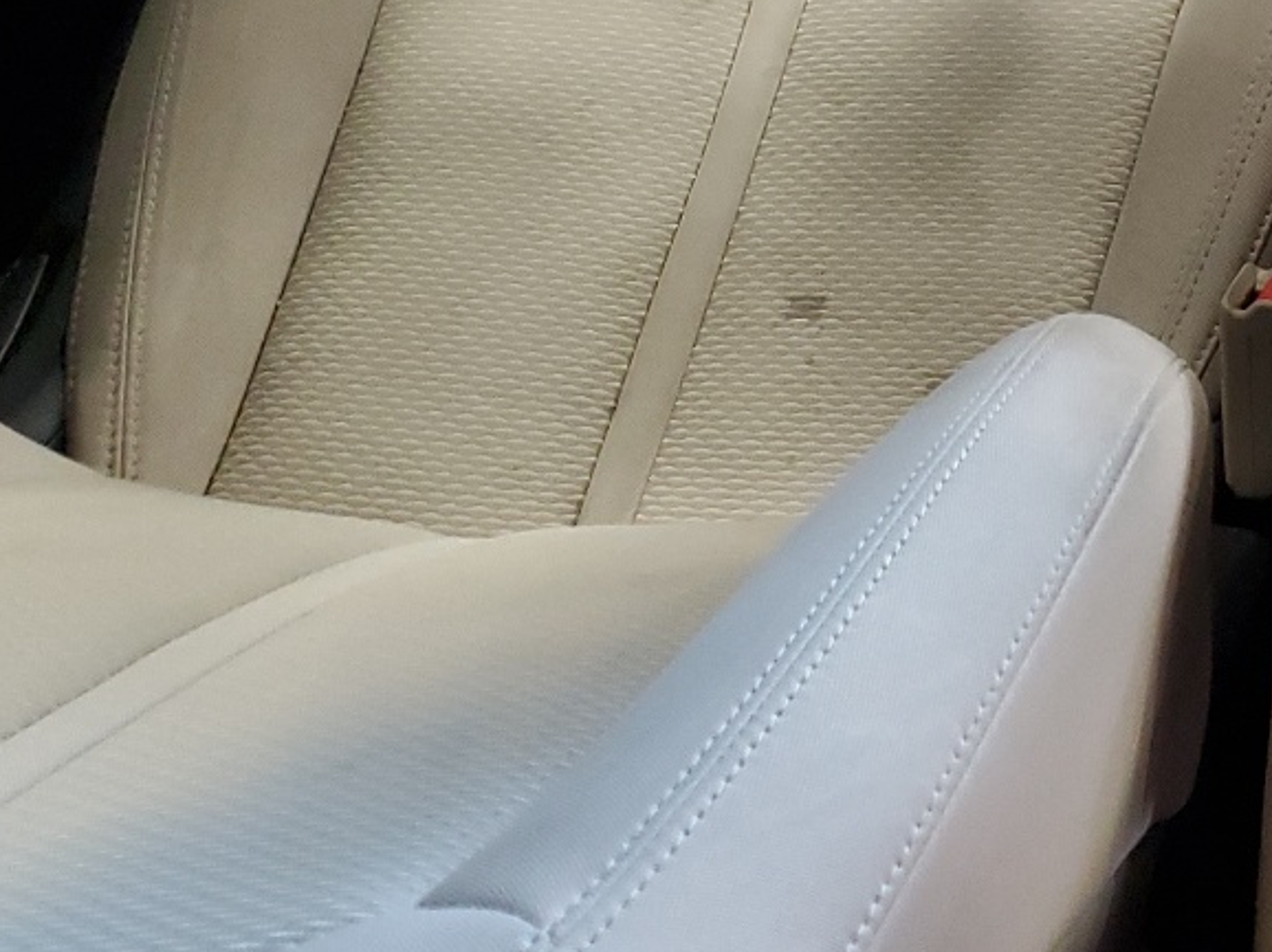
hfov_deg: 24.1
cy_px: -312
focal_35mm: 72
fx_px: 2645
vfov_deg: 18.8
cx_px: 1598
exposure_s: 1/30
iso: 325
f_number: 1.5
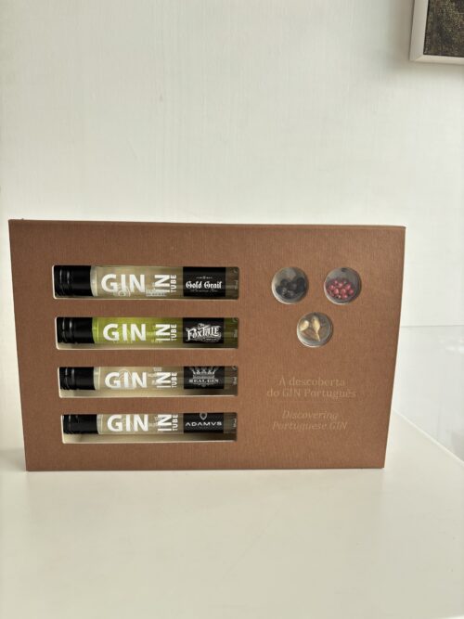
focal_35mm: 26
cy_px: 310
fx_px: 465
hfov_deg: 53.0
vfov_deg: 67.3
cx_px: 232
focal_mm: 5.96
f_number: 1.6
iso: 50
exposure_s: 1/293
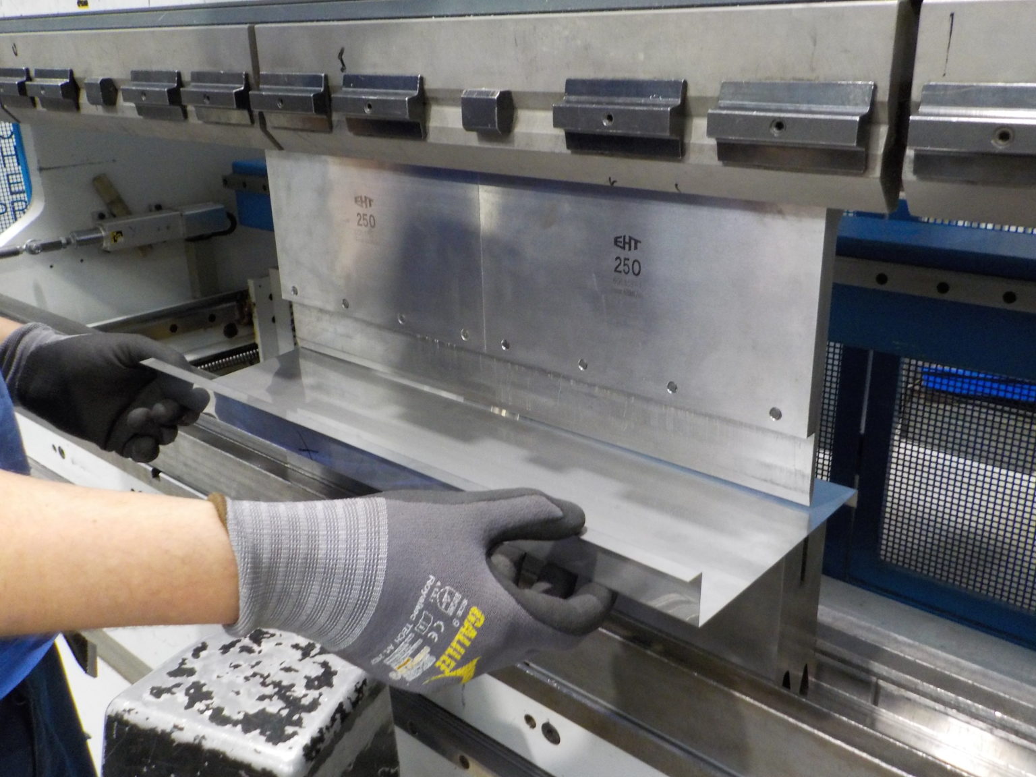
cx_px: 518
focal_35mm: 30
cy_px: 388
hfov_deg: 60.0
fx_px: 898
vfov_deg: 46.8
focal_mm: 4.1
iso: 400
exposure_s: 1/20
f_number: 3.3
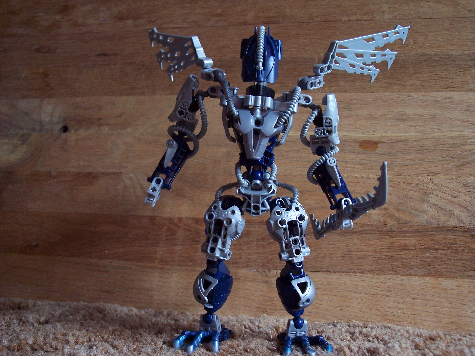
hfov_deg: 47.9
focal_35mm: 39
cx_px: 238
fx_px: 535
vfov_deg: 36.8
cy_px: 178
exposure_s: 1/8
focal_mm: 8
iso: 200
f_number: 3.4
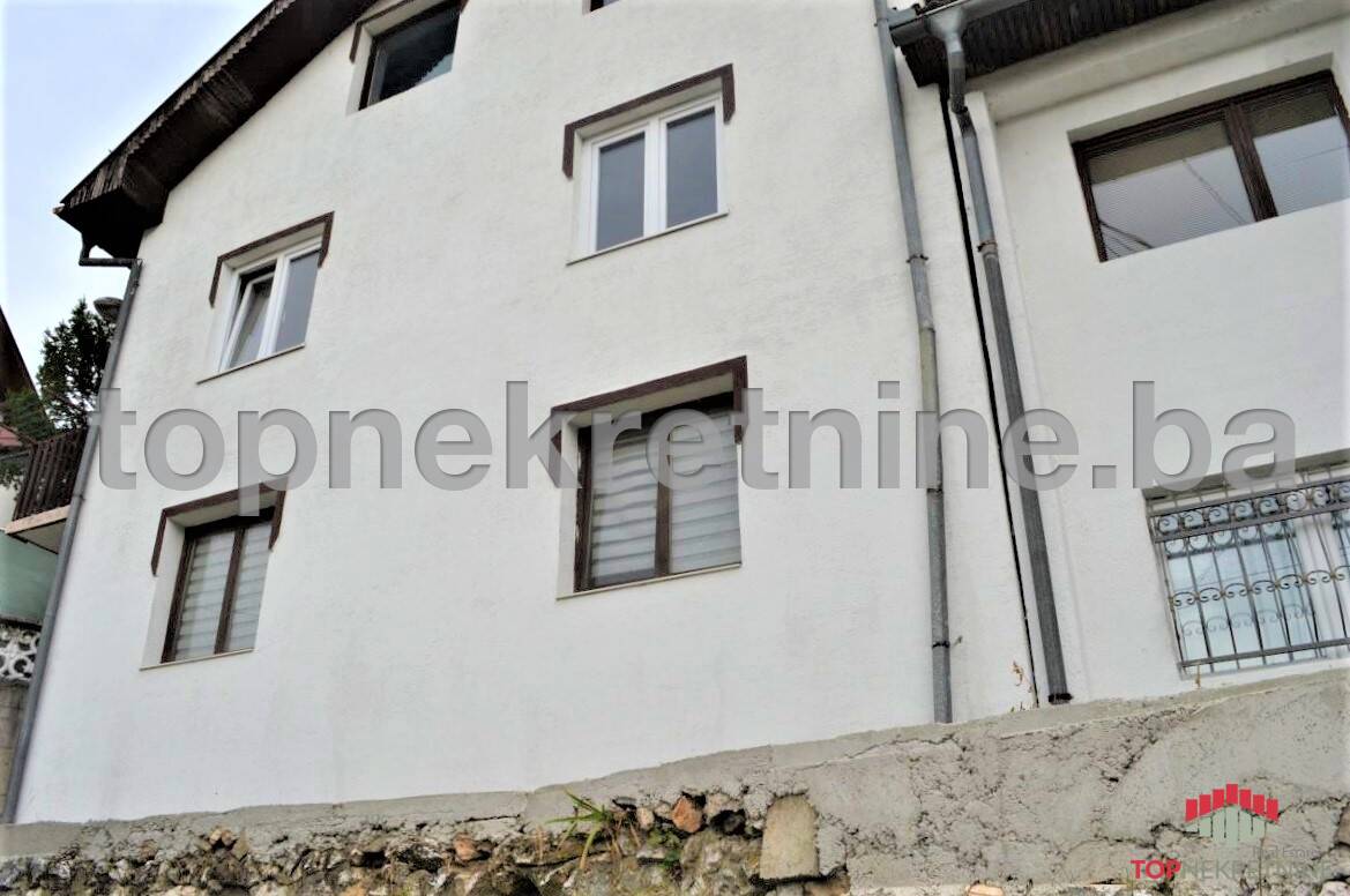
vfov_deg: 47.8
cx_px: 675
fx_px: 1011
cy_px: 448
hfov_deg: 67.5
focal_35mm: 27
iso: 100
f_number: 7.1
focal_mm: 18
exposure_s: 1/160
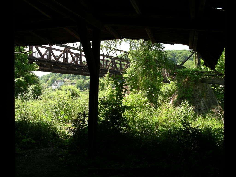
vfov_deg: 38.7
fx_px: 252
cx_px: 118
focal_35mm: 37
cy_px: 88
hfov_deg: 50.1
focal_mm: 7.8
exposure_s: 1/250
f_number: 3.5
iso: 64
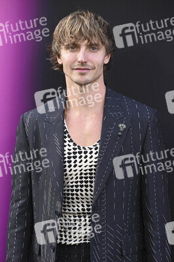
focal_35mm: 120
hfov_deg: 11.4
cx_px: 87
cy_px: 131
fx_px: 871
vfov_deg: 17.1
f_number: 6.3
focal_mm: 120
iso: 1000
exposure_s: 1/320
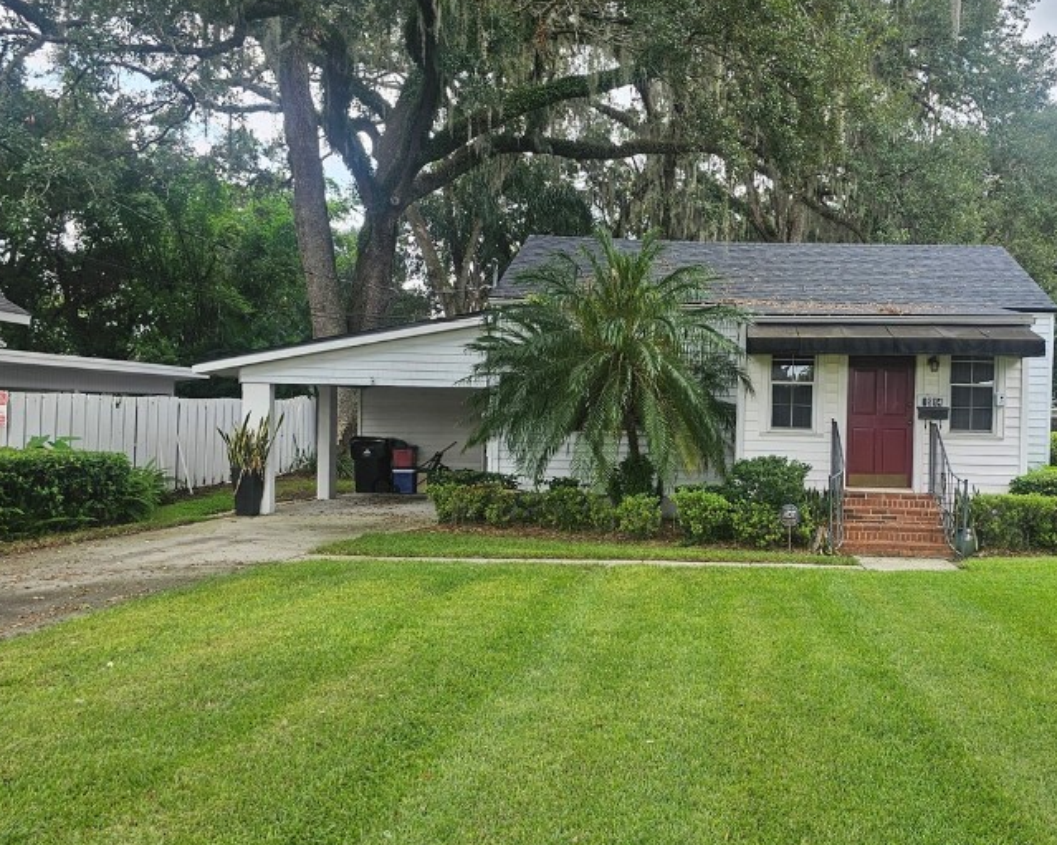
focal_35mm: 36
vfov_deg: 41.1
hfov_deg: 49.0
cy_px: 442
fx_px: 1126
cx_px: 744
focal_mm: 6.3
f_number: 1.7
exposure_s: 1/180
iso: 16
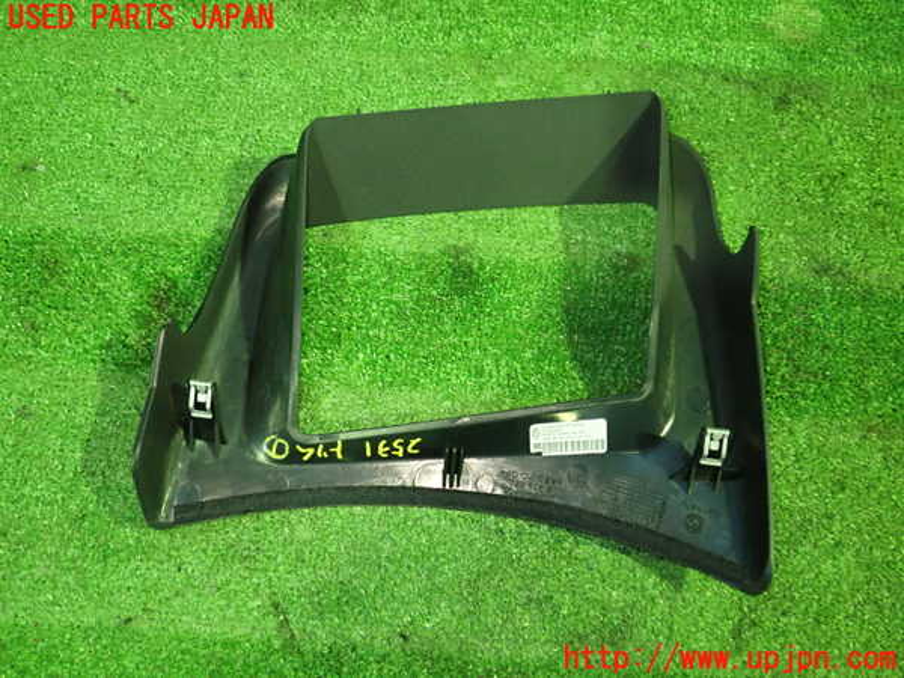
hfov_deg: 60.0
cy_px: 339
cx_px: 452
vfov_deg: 46.8
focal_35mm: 30
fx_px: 783
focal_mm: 5.5
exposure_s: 1/30
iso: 800
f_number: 2.3
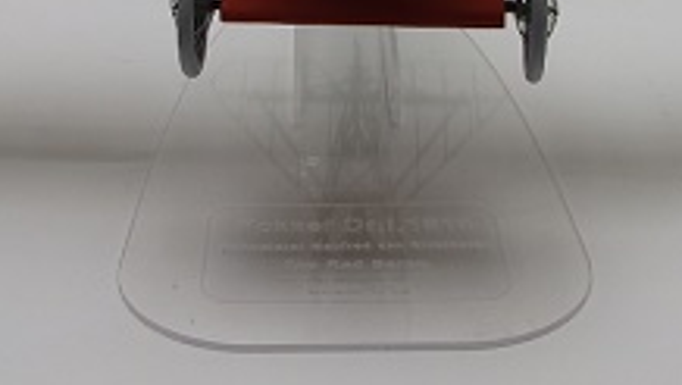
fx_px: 1194
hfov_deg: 31.9
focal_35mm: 66
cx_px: 335
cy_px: -103
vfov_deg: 17.3
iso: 80
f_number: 3.4
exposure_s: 1/80
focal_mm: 4
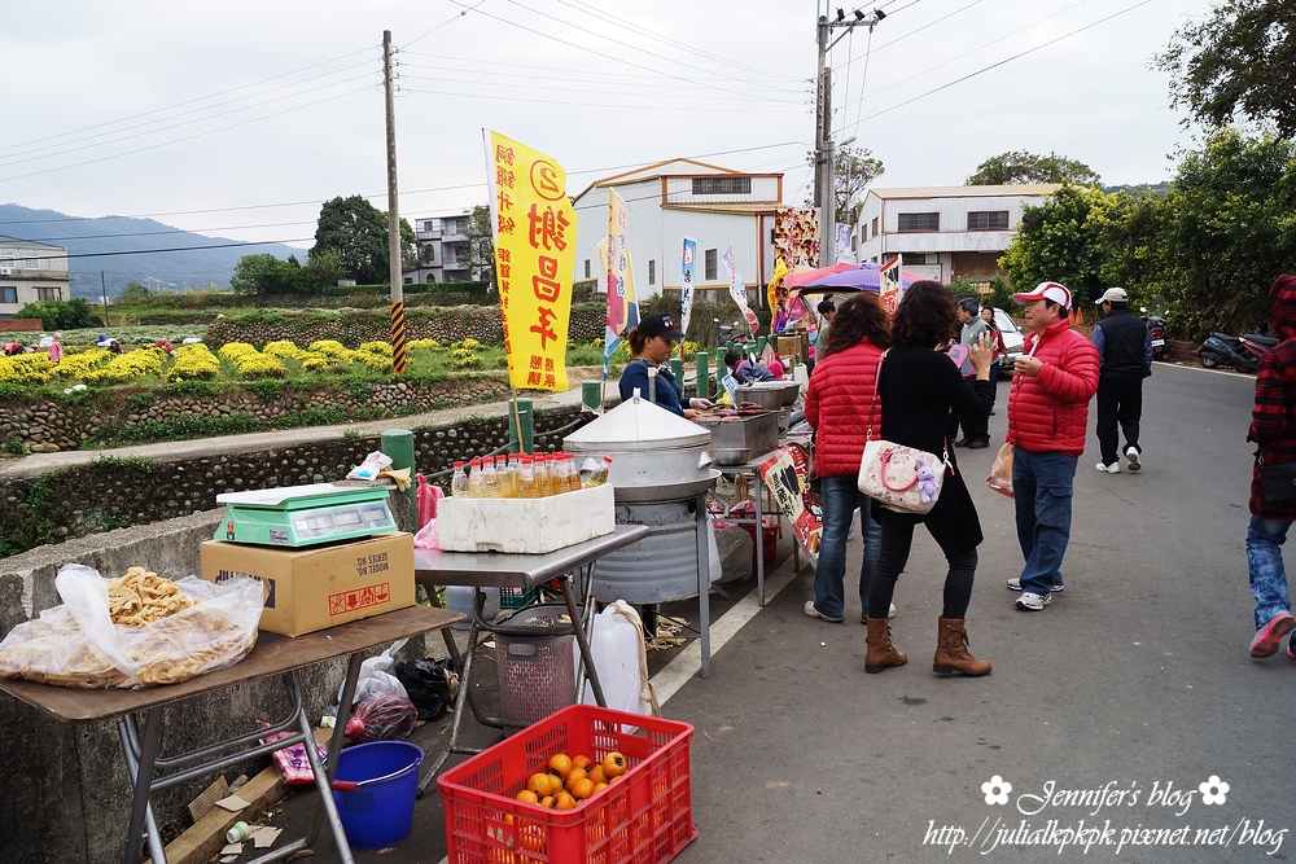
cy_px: 432
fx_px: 1620
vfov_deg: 29.9
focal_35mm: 45
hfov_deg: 43.6
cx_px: 648
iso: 400
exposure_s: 1/250
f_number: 9
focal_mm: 30
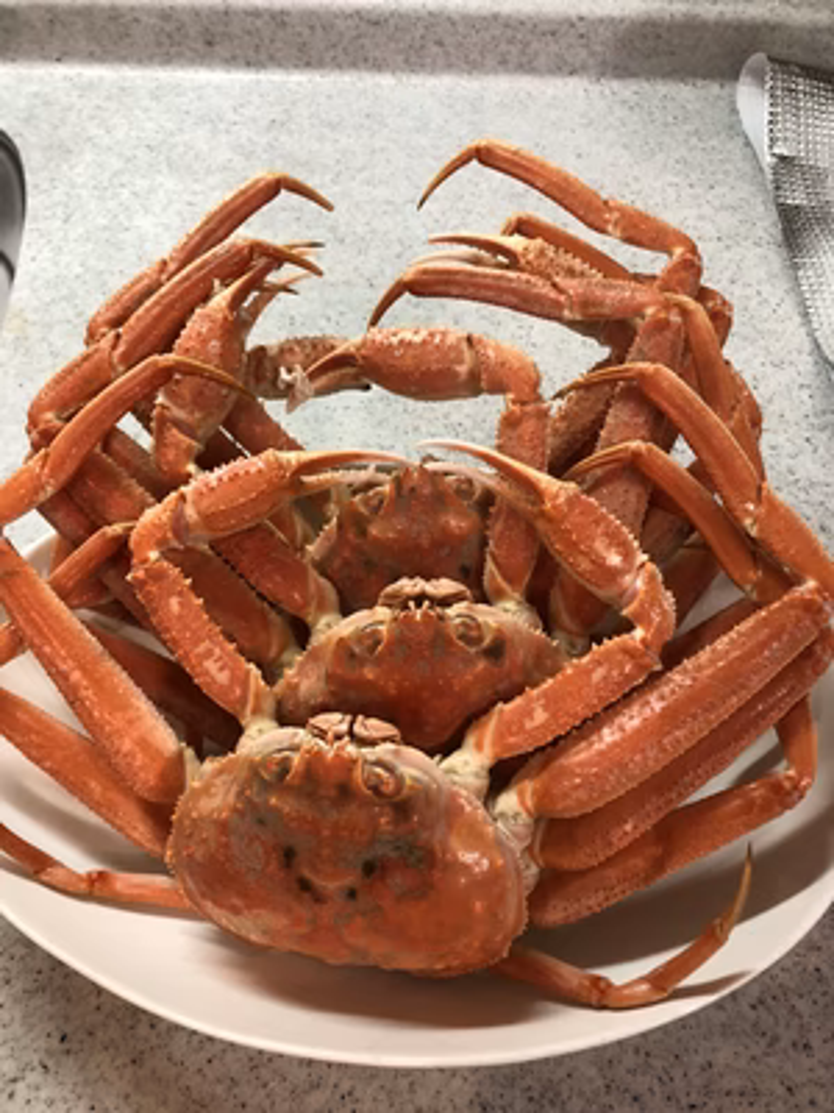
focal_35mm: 28
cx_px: 417
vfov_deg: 63.4
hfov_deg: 49.7
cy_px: 556
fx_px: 899
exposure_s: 1/15
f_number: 1.8
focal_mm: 3.99
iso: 40
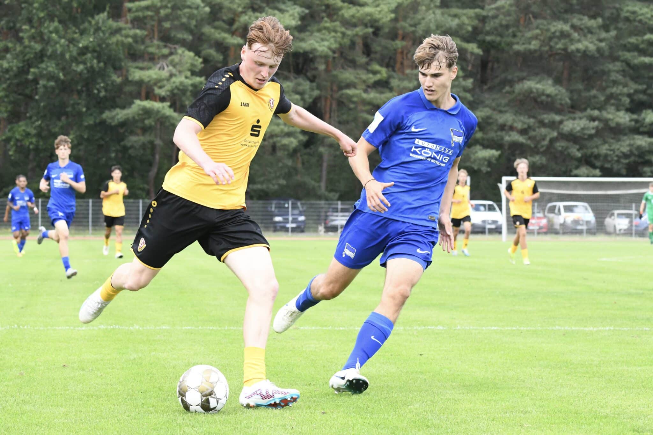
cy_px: 218
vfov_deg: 11.4
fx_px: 2176
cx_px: 326
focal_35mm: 120
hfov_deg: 17.1
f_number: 8
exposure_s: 1/1600
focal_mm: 120
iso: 4000
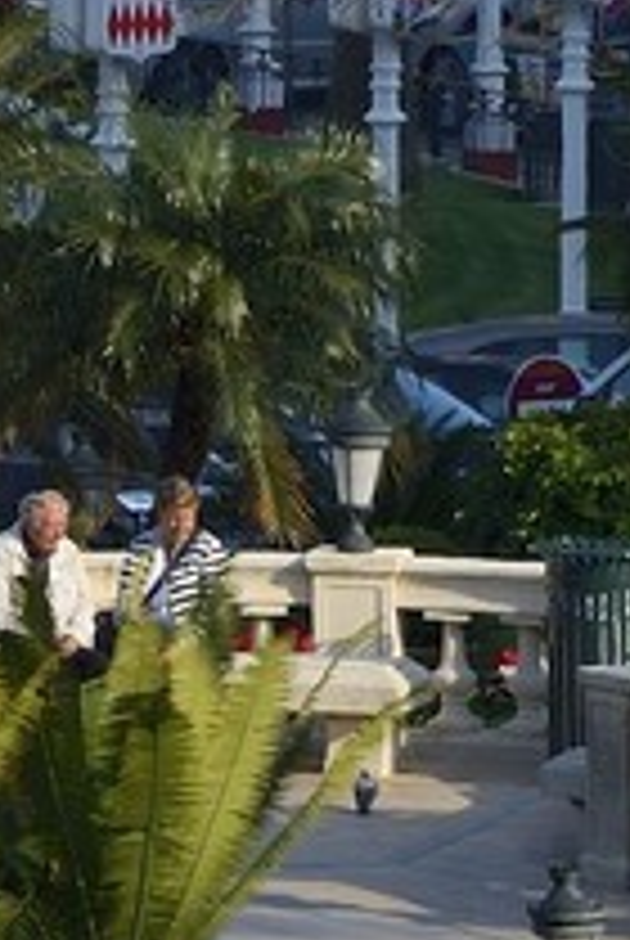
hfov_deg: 1.0
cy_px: -1381
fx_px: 35972
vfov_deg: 1.5
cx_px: -1386
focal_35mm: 1375
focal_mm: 180
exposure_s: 1/200
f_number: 11
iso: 200
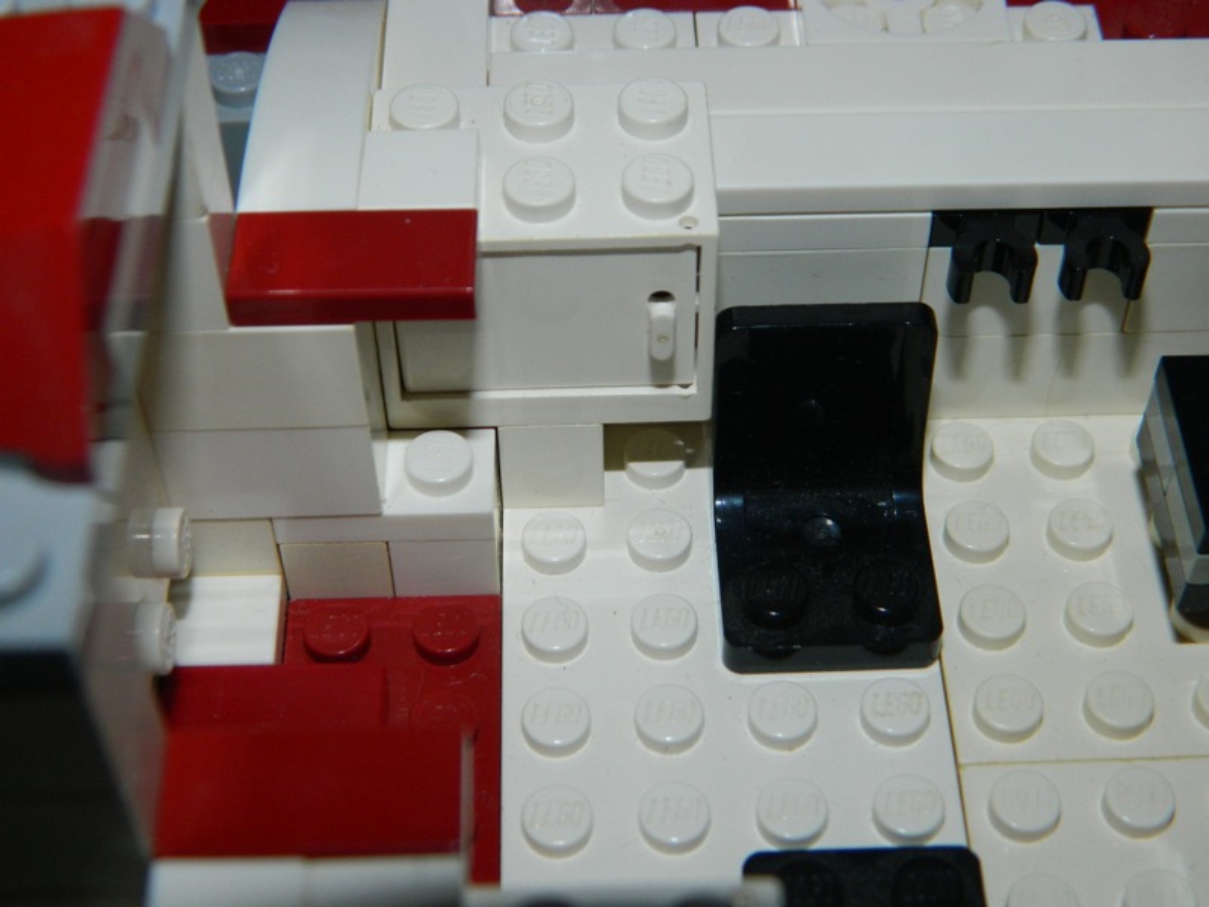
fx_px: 1991
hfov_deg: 33.8
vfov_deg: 25.7
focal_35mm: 57
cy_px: 454
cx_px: 604
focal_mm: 10.2
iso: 200
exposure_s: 1/50
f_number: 10.7
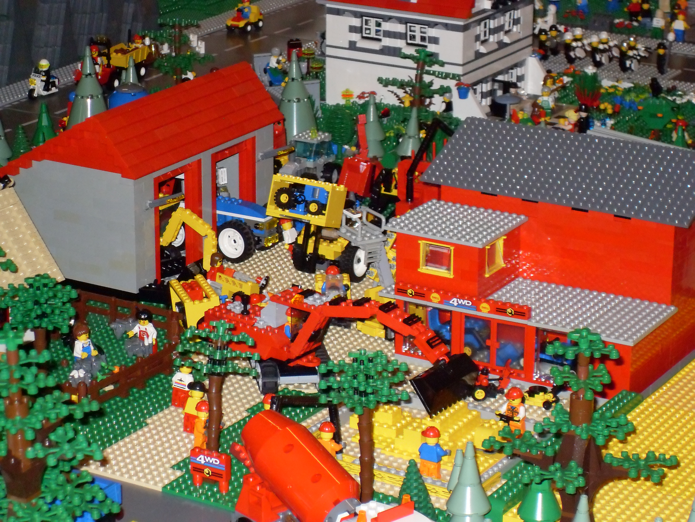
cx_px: 348
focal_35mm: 111
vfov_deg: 13.3
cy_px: 261
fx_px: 2229
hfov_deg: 17.7
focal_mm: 18.1
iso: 400
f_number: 5.2
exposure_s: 1/90
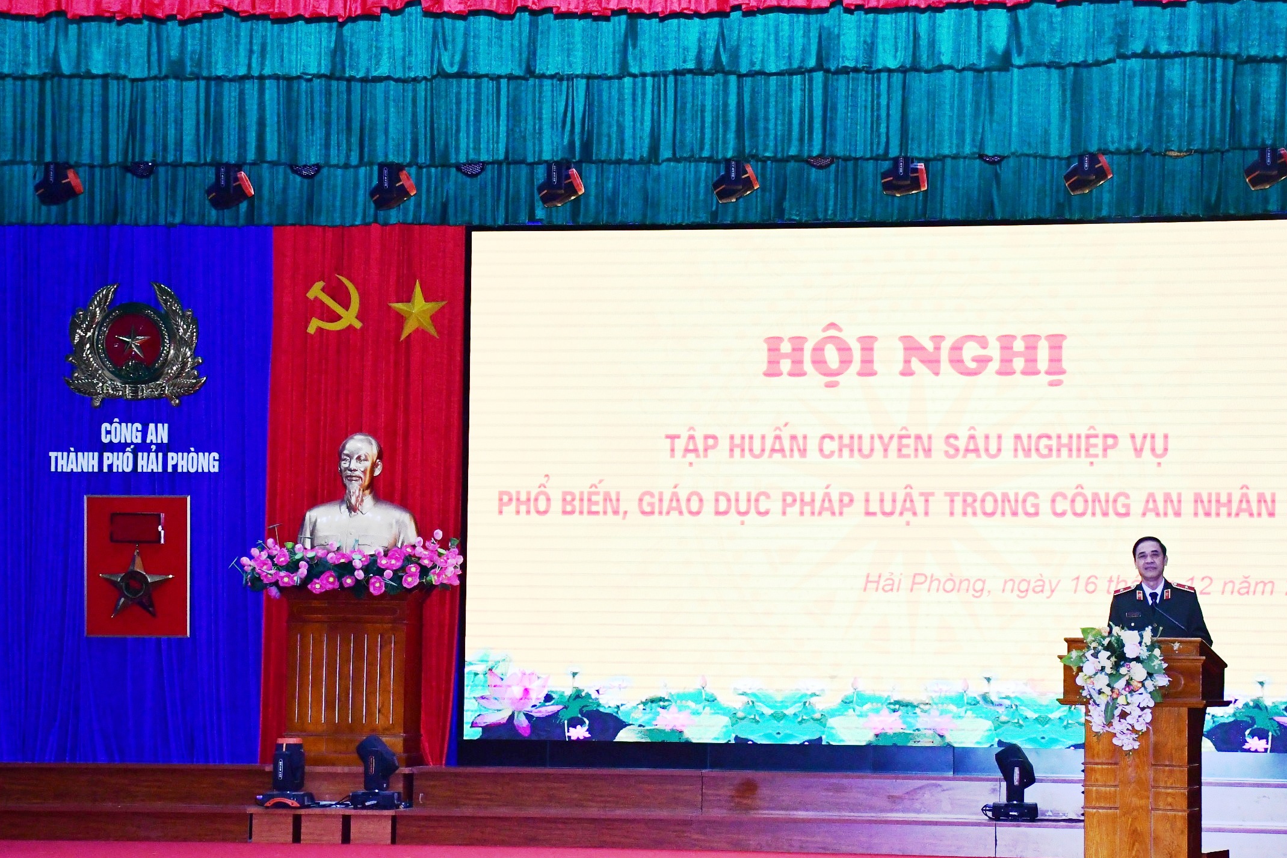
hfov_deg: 24.7
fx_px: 2931
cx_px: 736
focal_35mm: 82
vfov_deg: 16.6
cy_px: 556
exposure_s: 1/250
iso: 3200
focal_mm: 42
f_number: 6.3
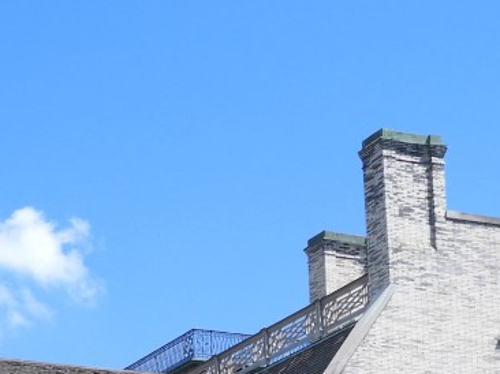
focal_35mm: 130
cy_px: 587
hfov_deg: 14.7
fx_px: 1877
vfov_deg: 10.9
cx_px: -83
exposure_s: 1/800
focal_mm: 5.9
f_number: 3.6
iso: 100
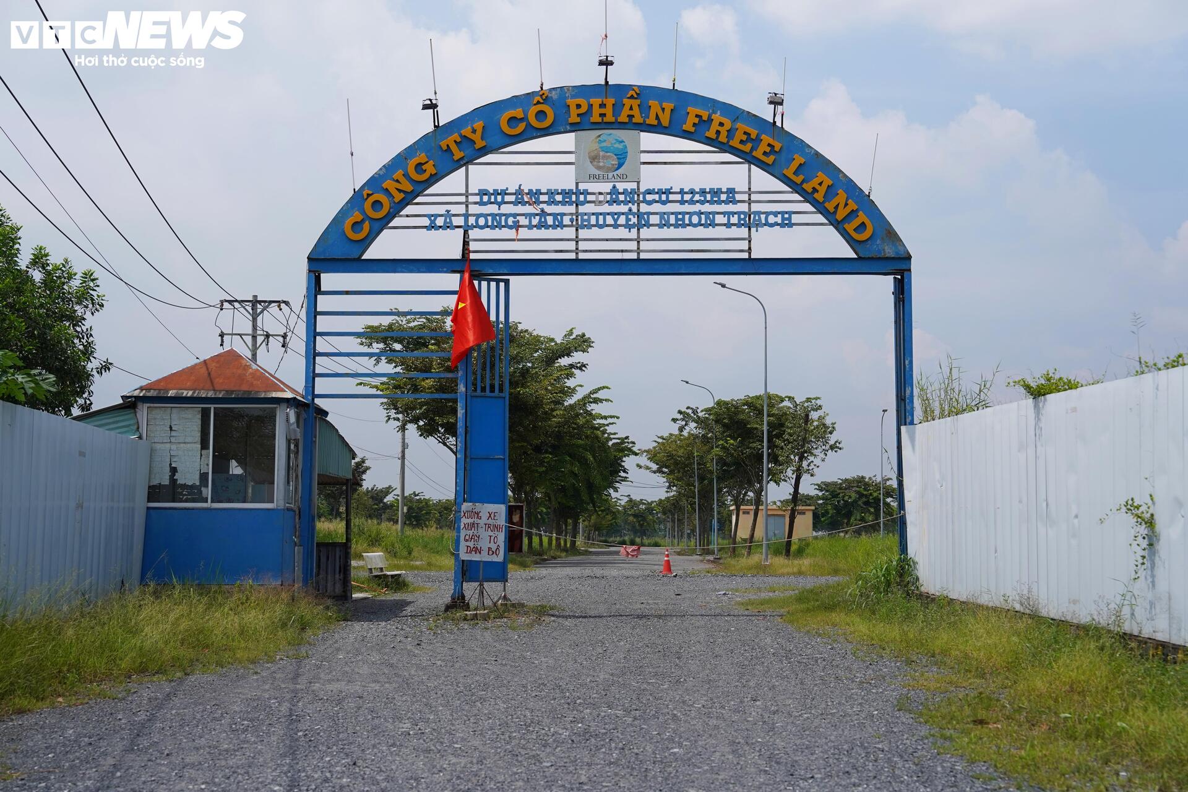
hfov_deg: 39.6
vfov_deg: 27.0
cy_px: 396
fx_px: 1650
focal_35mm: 50
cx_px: 594
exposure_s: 1/4000
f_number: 4
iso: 250
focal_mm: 50
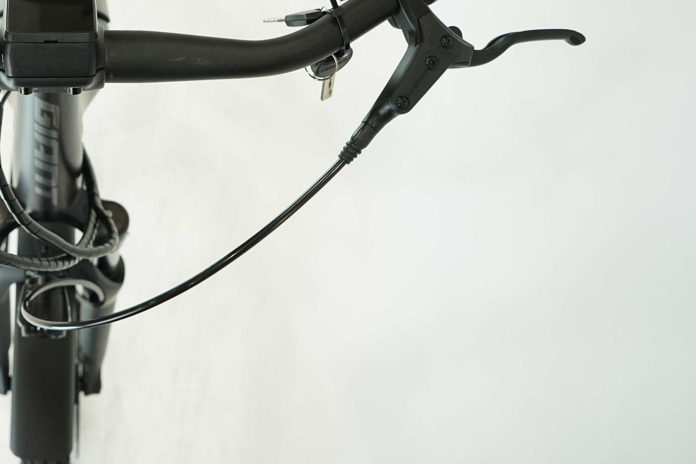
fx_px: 1025
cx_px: 53
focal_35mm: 53
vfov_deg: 24.9
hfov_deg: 35.1
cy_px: 68
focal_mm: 28
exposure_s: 1/200
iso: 1600
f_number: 5.6
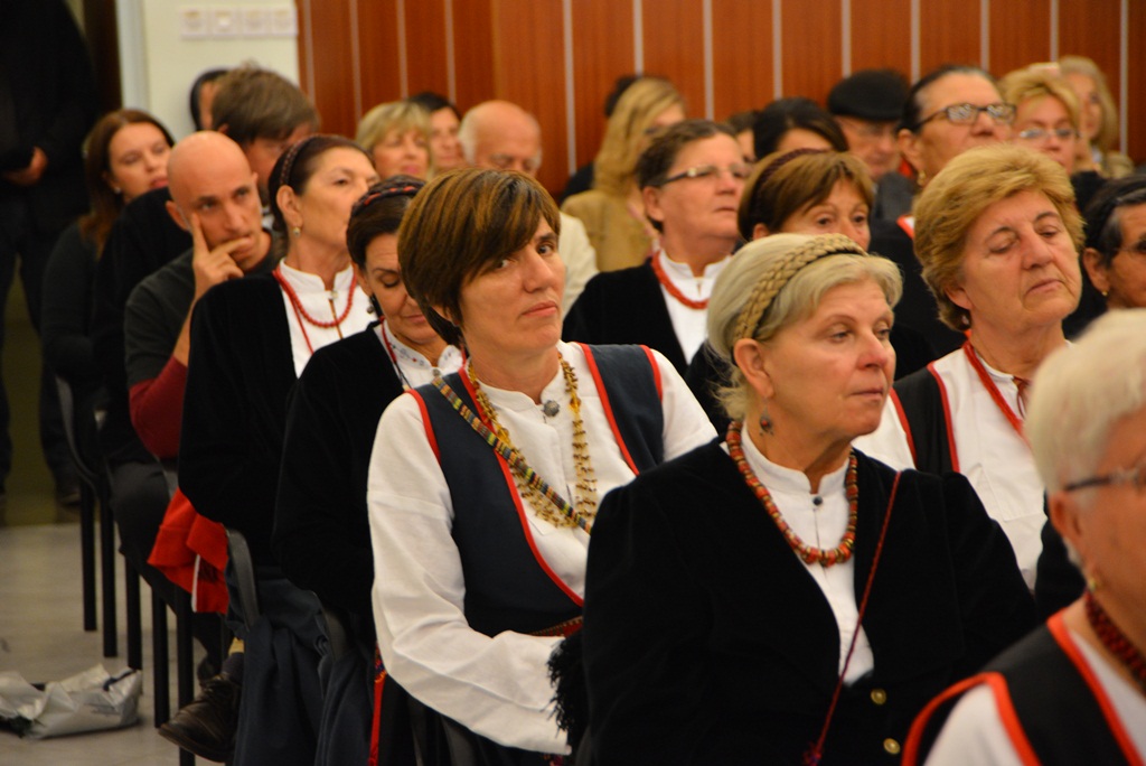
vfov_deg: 11.4
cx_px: 573
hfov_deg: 17.1
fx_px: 3822
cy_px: 383
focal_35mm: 120
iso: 2000
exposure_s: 1/40
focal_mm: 120
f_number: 5.6
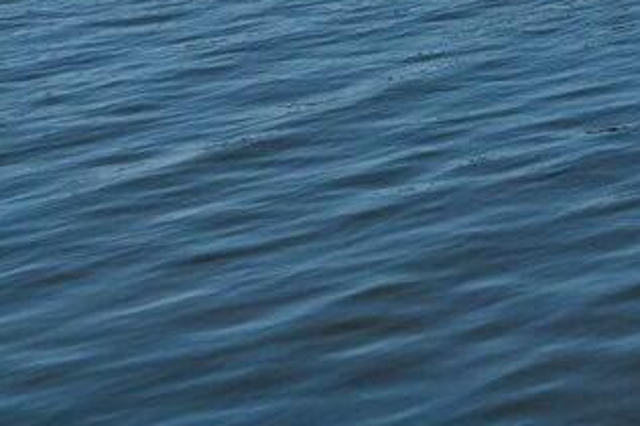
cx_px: 811
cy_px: -559
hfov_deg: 10.3
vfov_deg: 6.7
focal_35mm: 195
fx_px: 3466
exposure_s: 1/1250
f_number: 8
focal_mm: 20
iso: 400
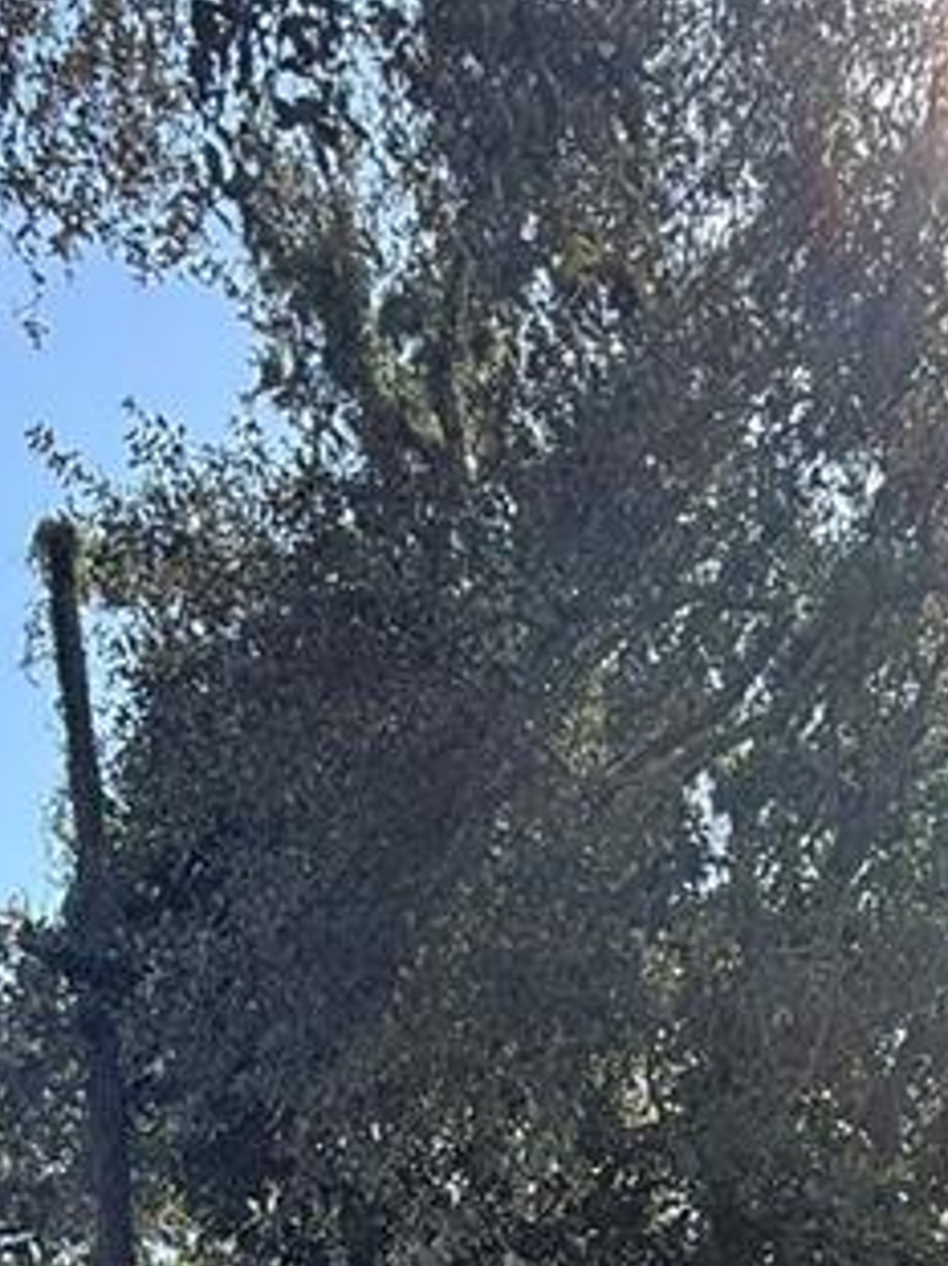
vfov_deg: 27.6
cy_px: 1763
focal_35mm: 54
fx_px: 1973
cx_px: 716
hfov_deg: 26.6
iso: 64
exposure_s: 1/535
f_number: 2.2
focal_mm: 2.22
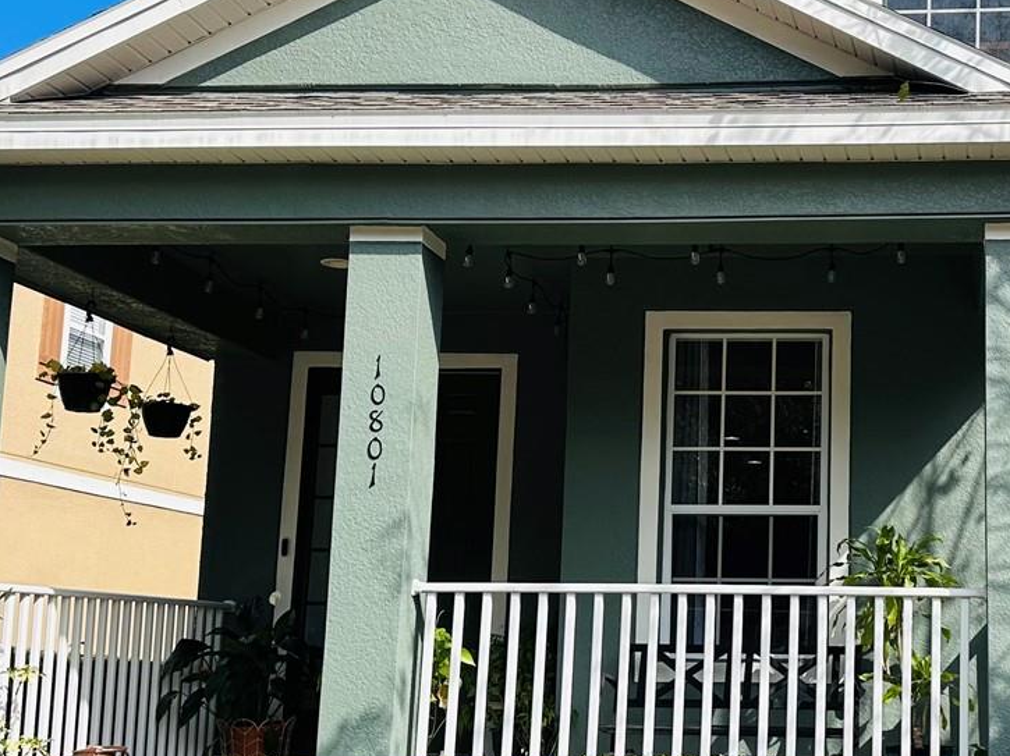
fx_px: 1546
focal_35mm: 53
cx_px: 822
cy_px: 427
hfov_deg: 34.9
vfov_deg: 27.5
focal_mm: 6.86
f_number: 1.78
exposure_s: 1/3472
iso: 80
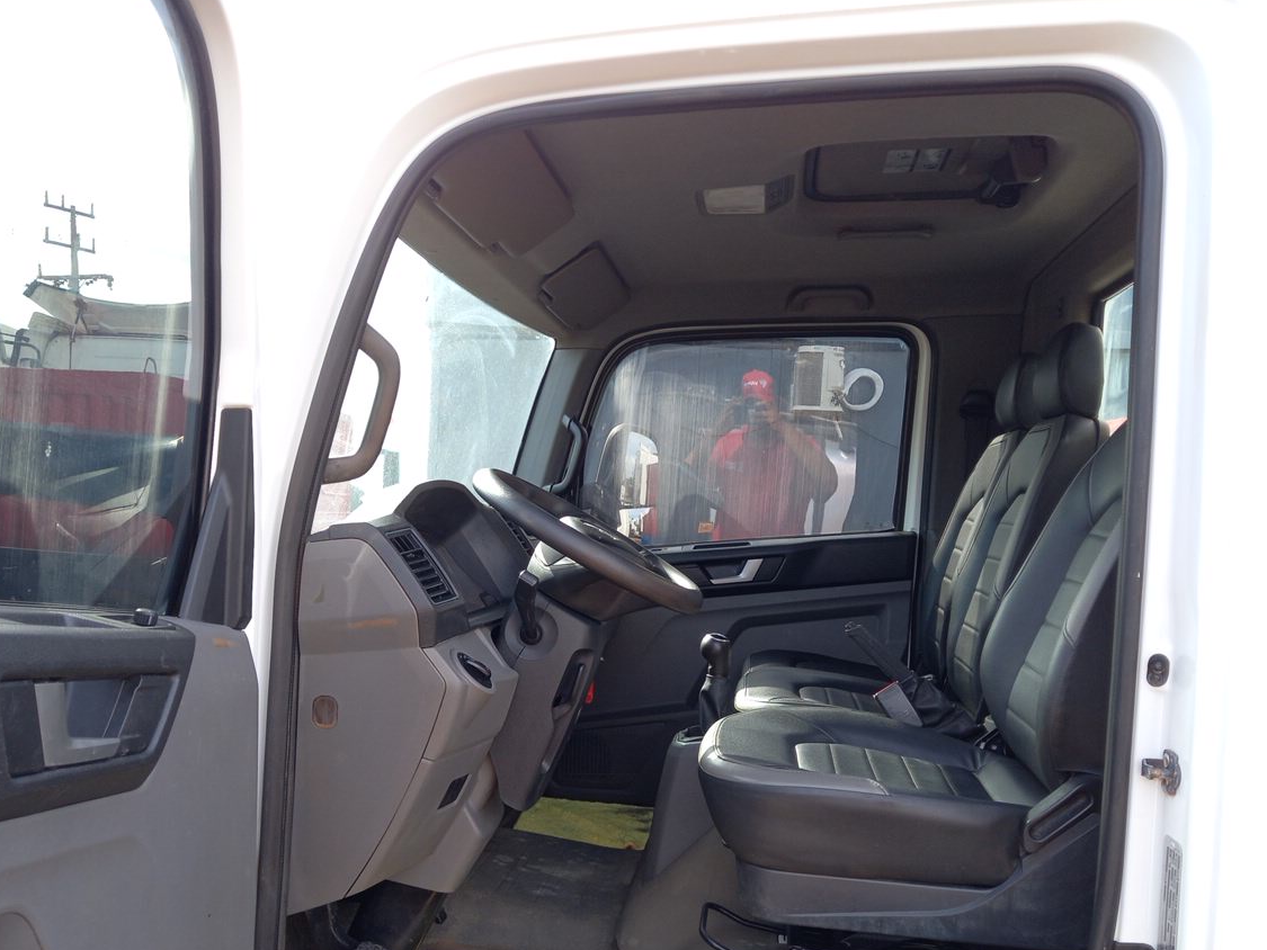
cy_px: 562
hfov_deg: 56.8
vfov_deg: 44.0
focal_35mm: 32
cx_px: 599
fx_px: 1171
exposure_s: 1/120
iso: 40
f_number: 2
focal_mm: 4.6
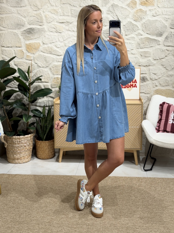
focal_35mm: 48
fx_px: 322
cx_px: 87
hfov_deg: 30.3
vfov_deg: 39.7
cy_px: 116
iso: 64
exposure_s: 1/100
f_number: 1.78
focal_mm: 6.76
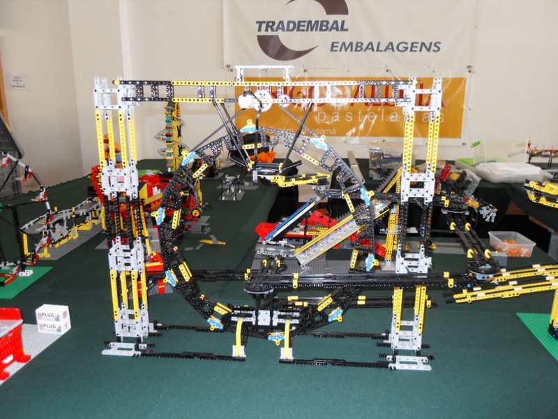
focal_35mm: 28
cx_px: 279
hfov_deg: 63.4
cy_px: 210
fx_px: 451
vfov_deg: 49.7
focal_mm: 6
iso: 200
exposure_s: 1/45
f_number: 2.8
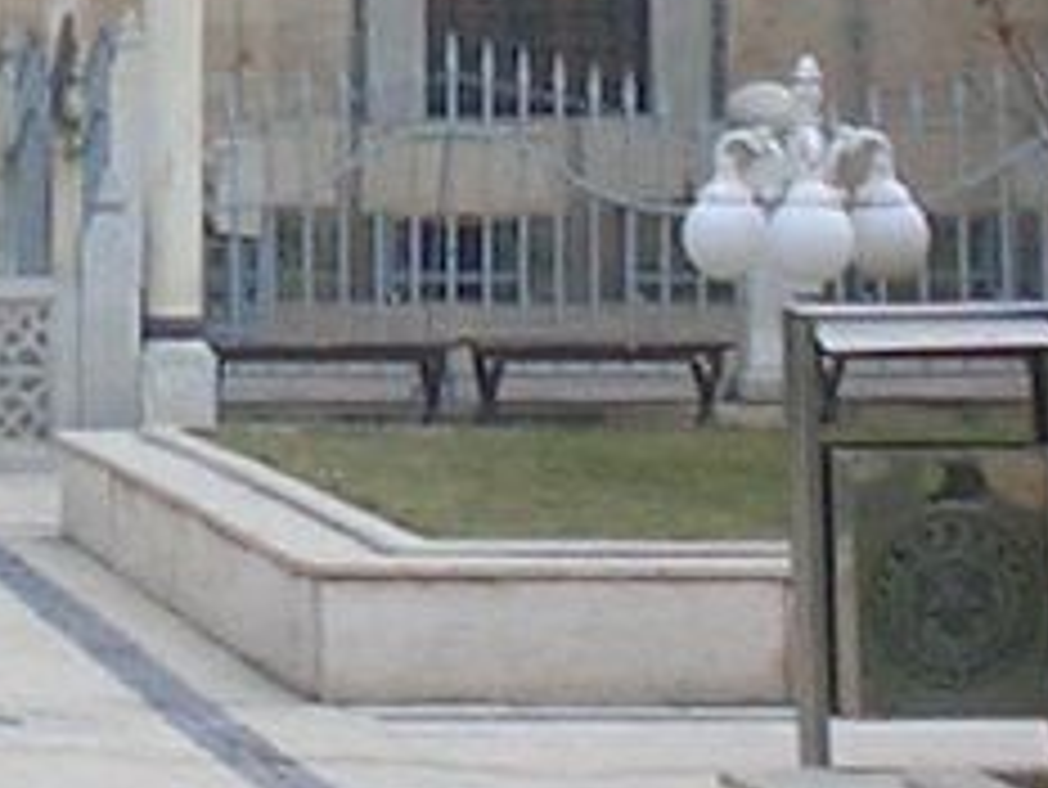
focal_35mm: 203
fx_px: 6149
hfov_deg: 9.5
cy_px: -793
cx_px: -477
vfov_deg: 7.1
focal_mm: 5.6
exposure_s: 1/160
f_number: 3.5
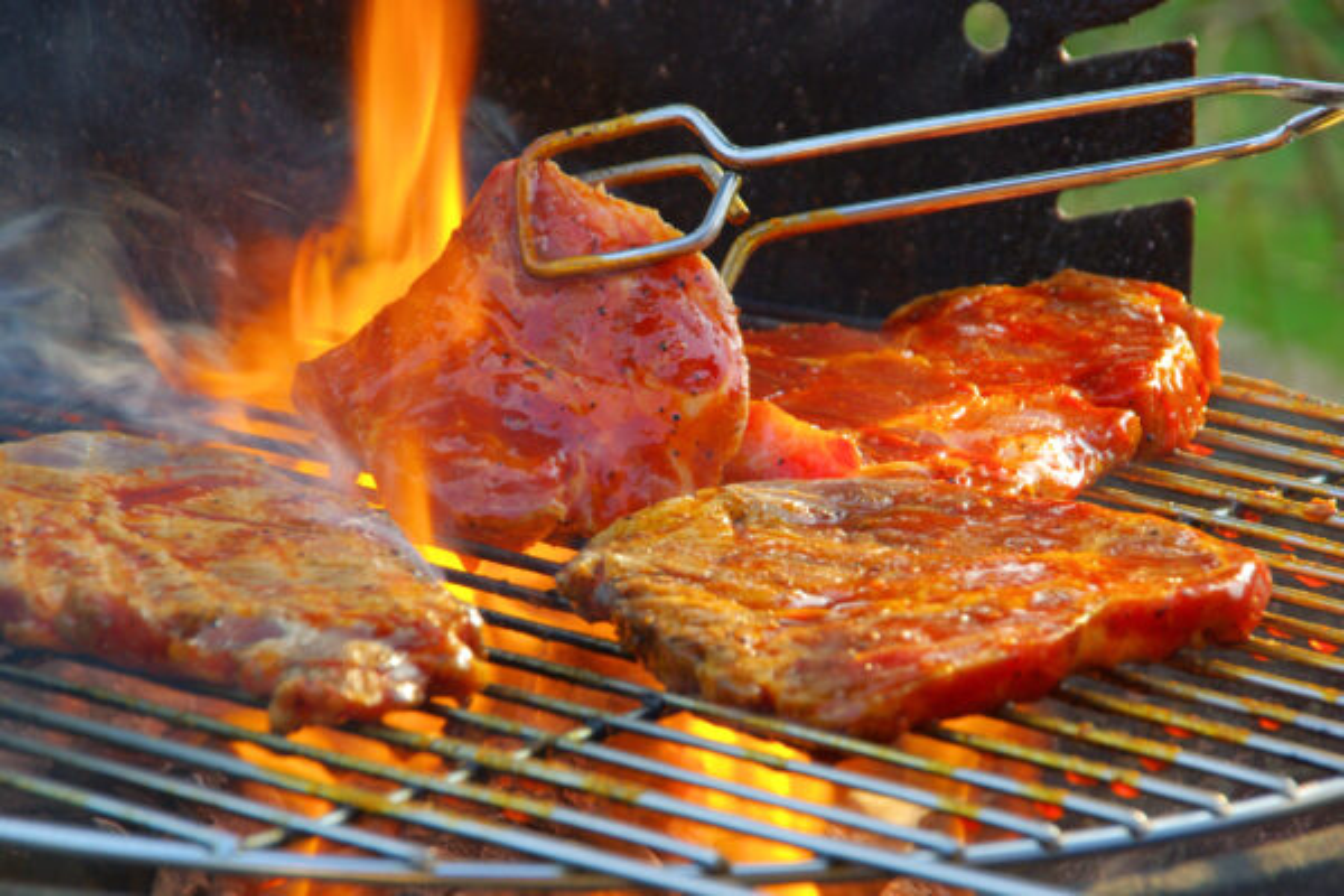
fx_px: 8679
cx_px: 672
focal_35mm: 232
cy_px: 448
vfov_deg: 5.9
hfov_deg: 8.9
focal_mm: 155
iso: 200
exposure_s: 1/60
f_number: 8
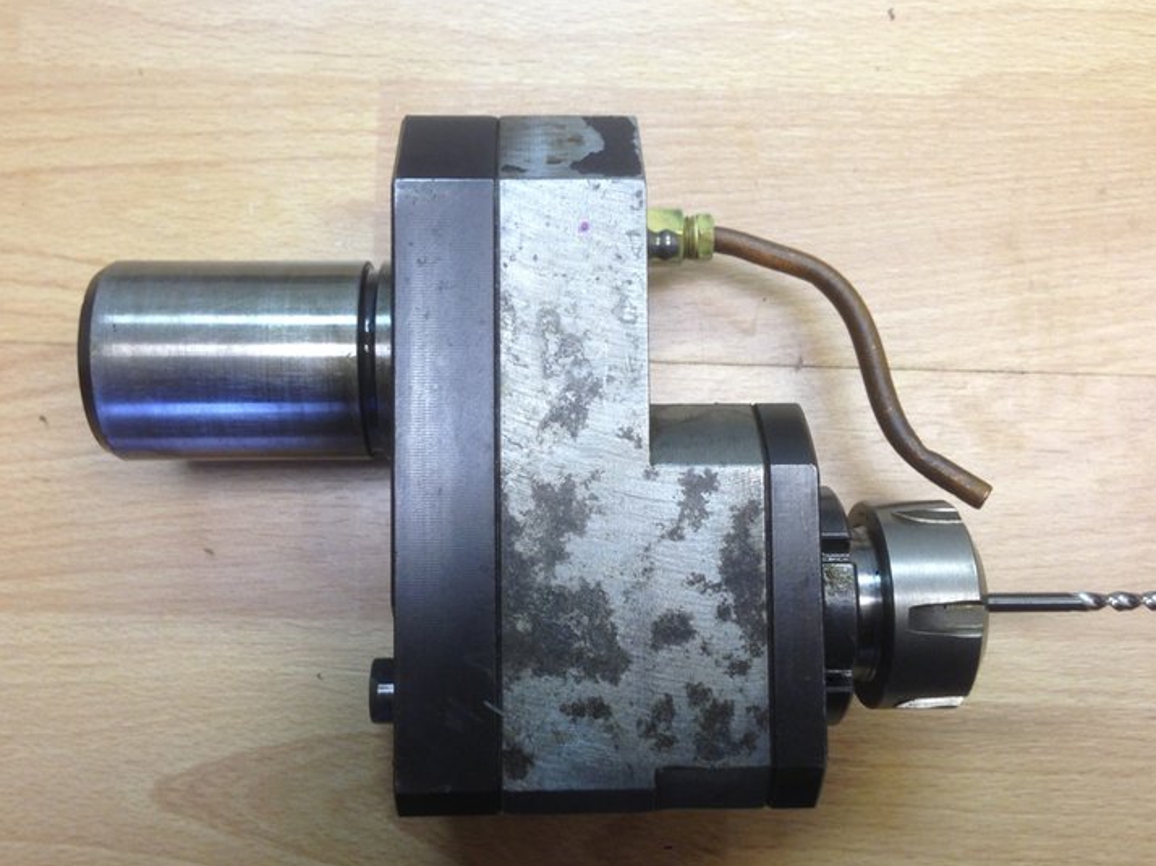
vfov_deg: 38.6
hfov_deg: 50.2
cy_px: 455
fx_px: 1235
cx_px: 568
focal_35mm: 37
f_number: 2.4
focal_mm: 4.13
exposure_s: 1/20
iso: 64
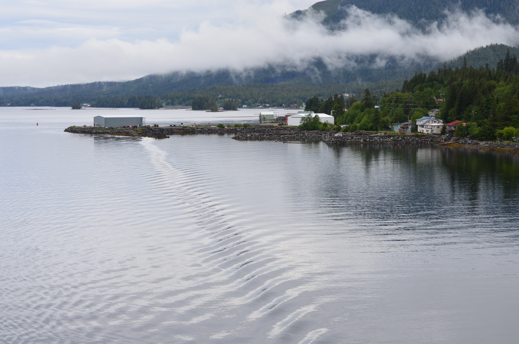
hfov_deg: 24.7
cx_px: 260
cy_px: 172
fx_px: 1187
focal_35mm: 82
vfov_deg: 16.5
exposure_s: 1/100
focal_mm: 55
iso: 200
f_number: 11
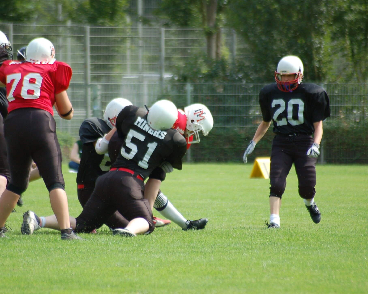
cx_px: 171
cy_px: 147
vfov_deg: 3.0
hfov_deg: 3.8
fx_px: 5555
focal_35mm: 510
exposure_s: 1/640
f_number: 5.6
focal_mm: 300
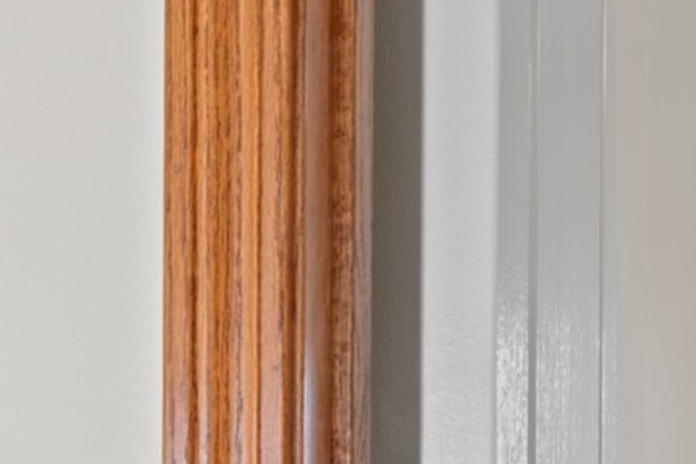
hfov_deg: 20.1
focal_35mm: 75
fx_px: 1449
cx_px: -537
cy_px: 659
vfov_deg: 16.8
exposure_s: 1/1.25
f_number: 9
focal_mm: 16
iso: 250
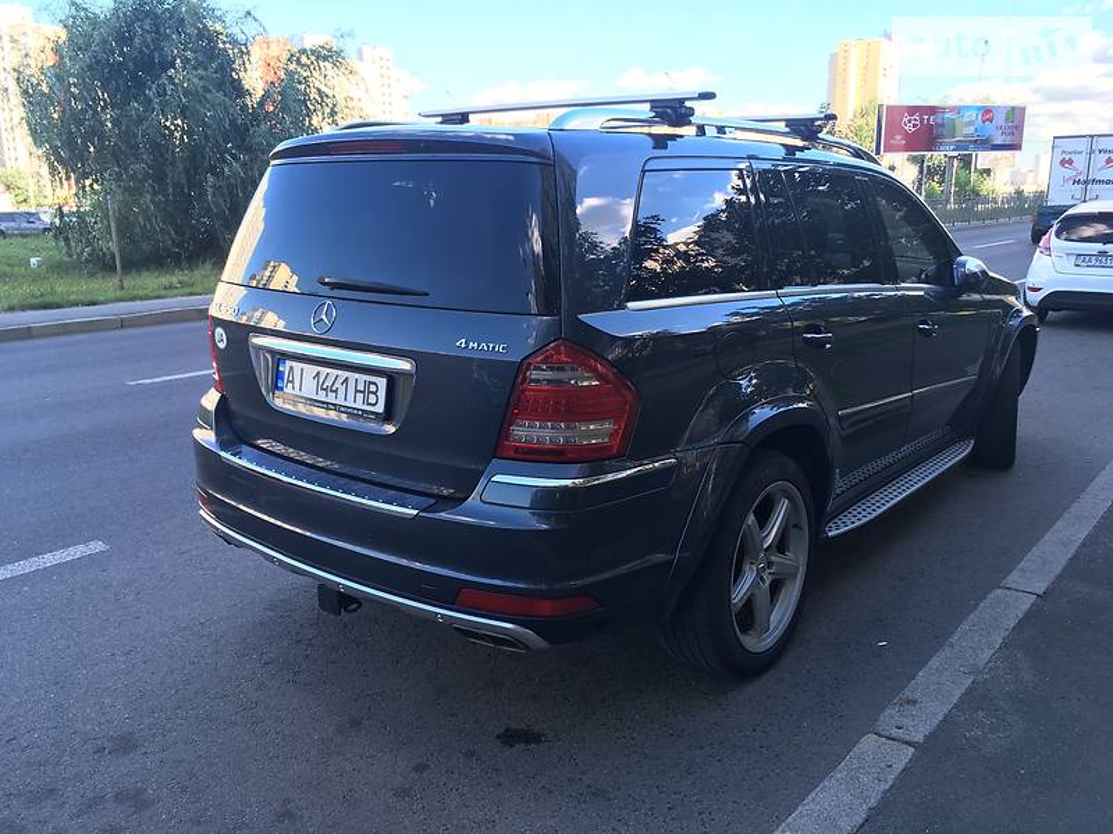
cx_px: 556
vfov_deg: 48.2
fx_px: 932
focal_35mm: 29
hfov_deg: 61.7
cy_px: 417
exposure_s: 1/150
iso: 25
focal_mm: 4.2
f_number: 2.2
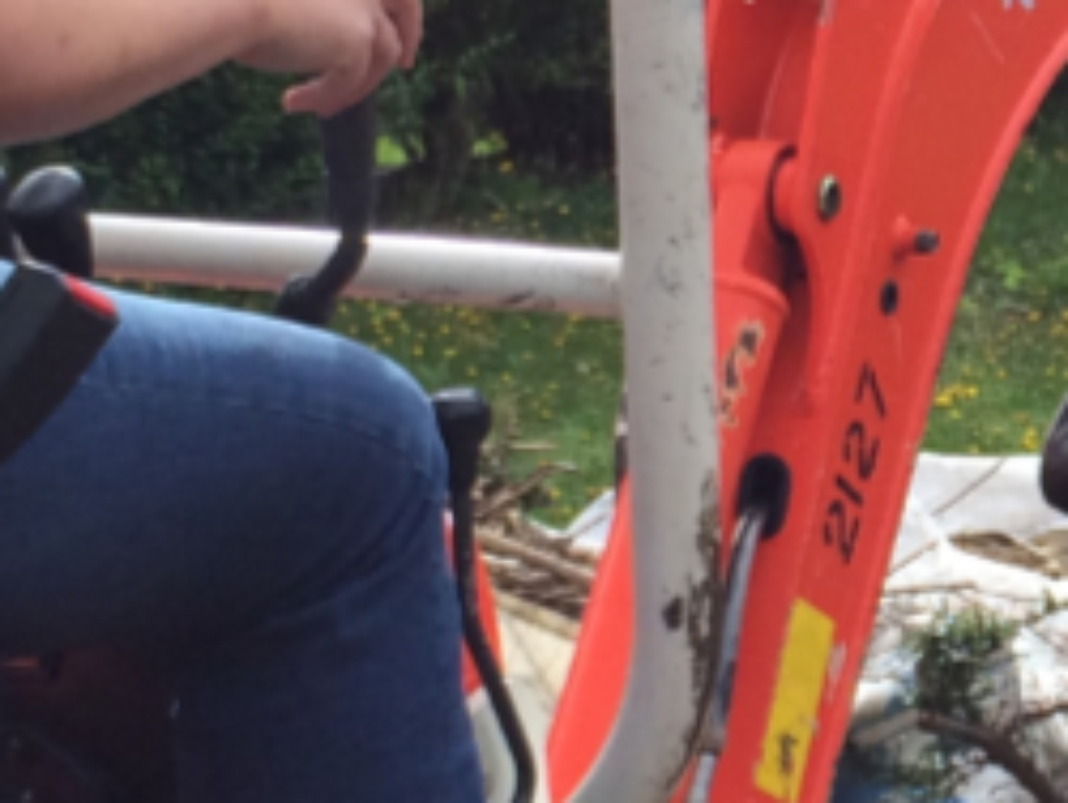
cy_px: -252
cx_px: 731
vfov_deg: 12.0
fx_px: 3706
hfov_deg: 16.4
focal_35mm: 120
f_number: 2.2
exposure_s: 1/441
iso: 32
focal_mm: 4.1
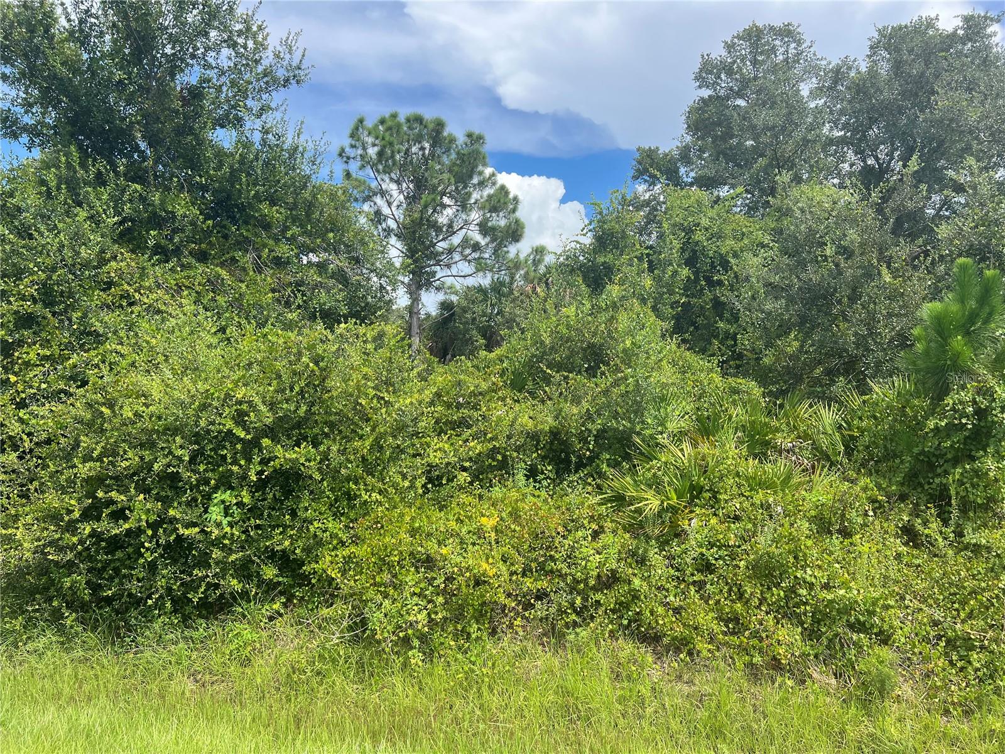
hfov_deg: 67.3
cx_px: 502
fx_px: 755
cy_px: 377
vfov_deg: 53.1
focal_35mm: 26
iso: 50
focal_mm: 5.7
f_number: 1.5
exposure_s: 1/2045
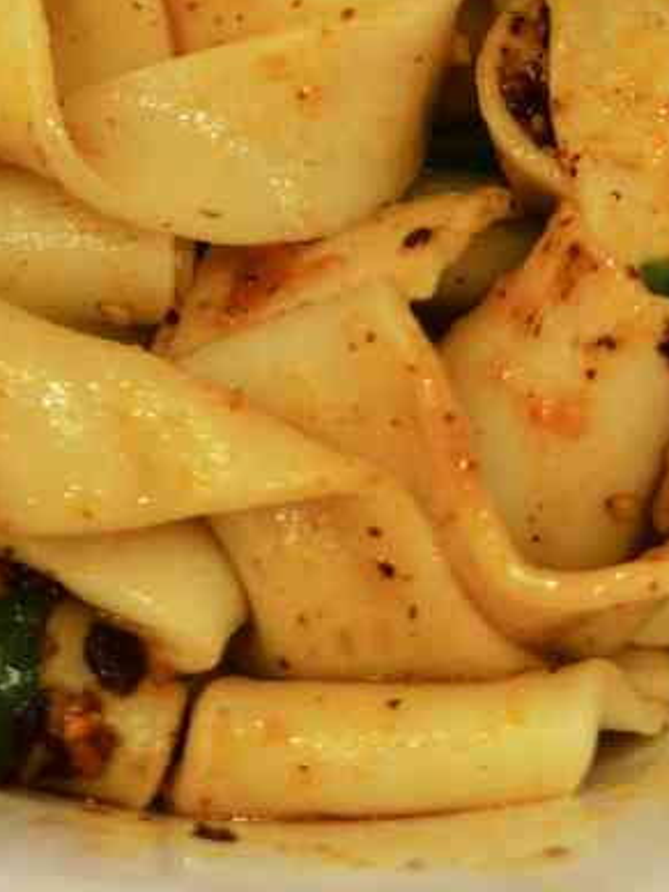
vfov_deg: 27.6
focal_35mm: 65
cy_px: -56
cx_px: 170
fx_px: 1675
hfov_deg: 22.4
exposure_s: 1/100
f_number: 1.9
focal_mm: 6.71
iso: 400
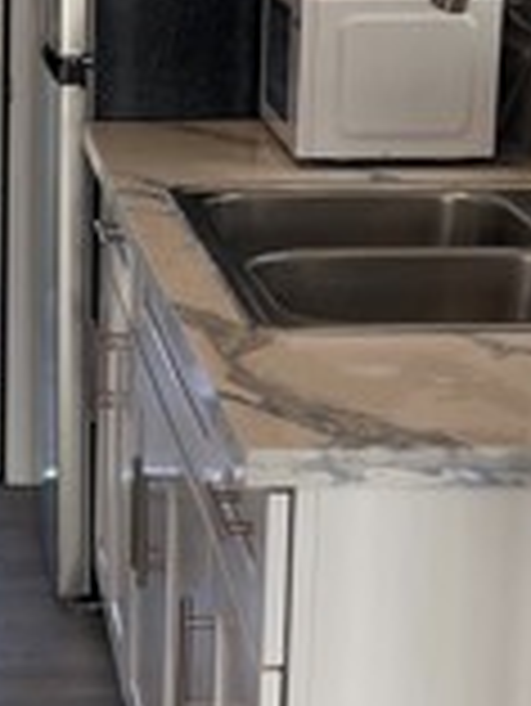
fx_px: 2165
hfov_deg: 13.6
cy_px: 319
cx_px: -104
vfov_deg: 18.5
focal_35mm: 106
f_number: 1.6
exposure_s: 1/120
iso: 50
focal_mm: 5.1
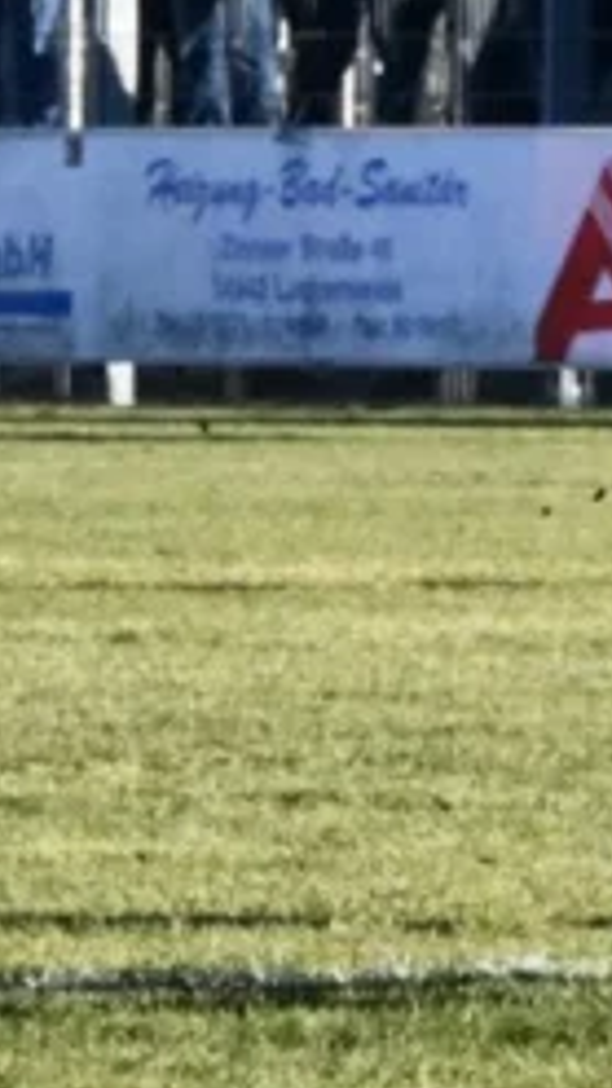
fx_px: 24398
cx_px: 2043
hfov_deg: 1.4
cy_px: -198
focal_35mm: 846
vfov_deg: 2.6
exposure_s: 1/1600
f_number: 22
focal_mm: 195
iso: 12800
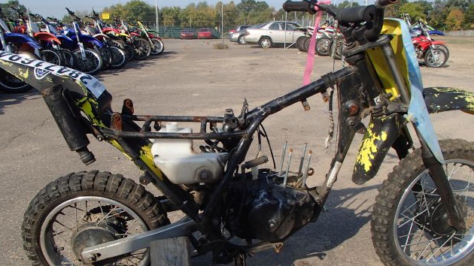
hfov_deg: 62.6
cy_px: 166
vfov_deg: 37.5
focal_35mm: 31
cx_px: 235
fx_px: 390
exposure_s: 1/640
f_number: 3.9
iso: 100
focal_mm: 5
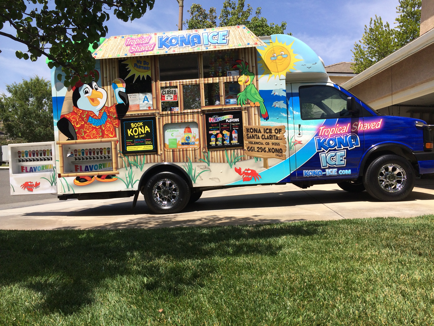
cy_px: 163
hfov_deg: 60.0
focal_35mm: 30
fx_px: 376
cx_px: 217
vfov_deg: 46.8
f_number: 2.2
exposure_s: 1/2160
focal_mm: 4.12
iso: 32
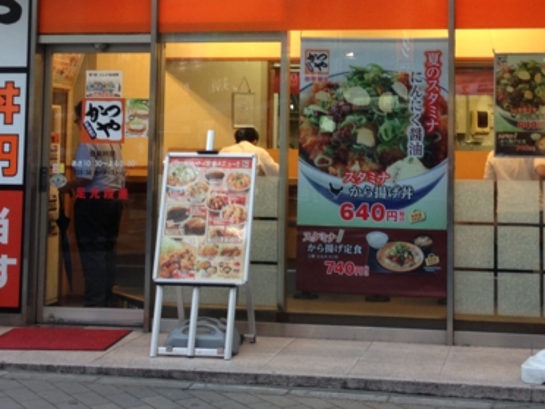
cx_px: 333
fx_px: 1118
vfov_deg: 20.4
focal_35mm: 71
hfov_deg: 27.3
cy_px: 72
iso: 50
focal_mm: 4.12
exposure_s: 1/30
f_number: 2.4
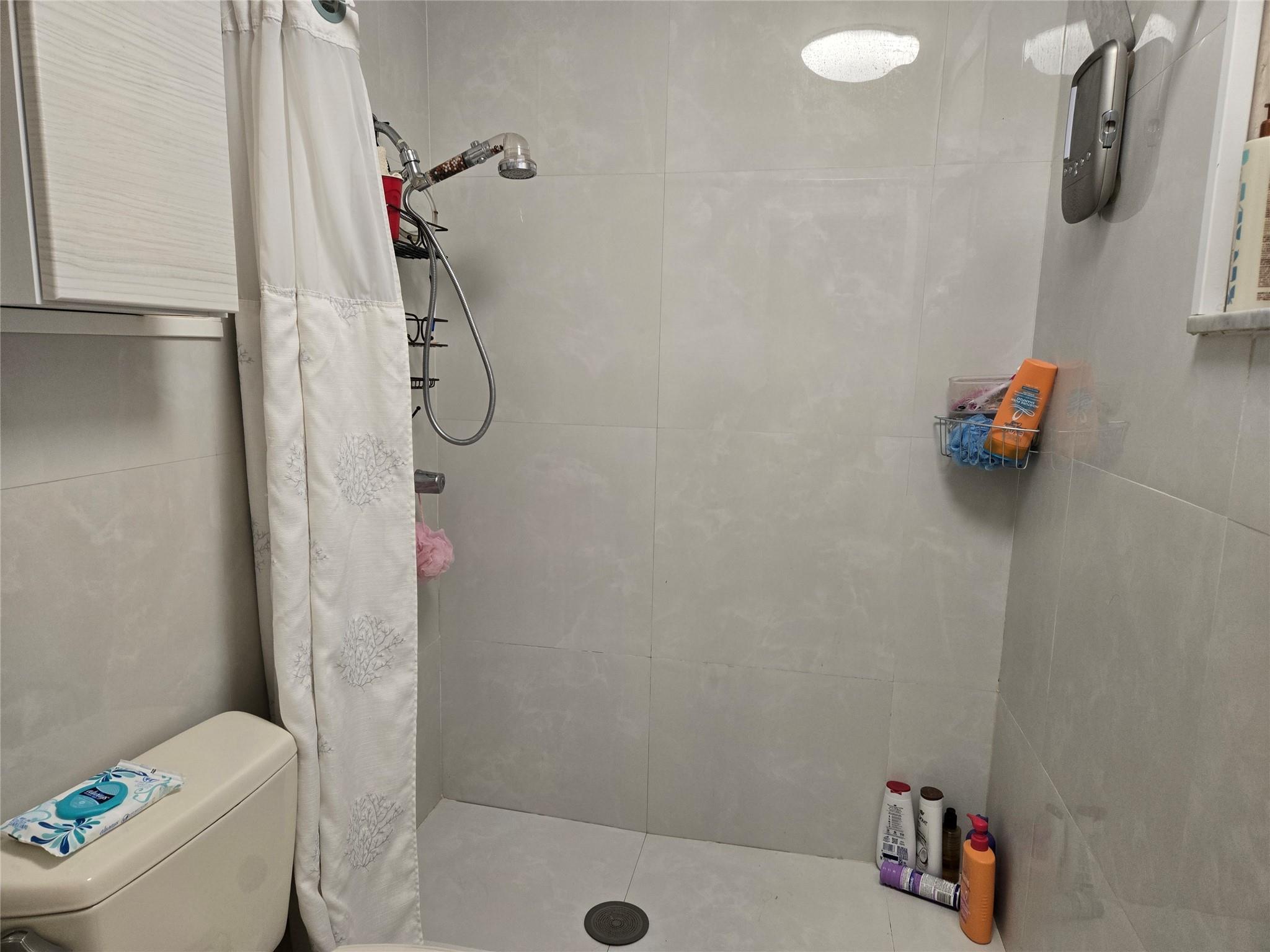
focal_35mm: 23
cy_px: 476
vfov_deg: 58.9
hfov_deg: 73.9
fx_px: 844
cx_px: 635
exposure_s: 1/120
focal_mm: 5.4
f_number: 1.8
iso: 200
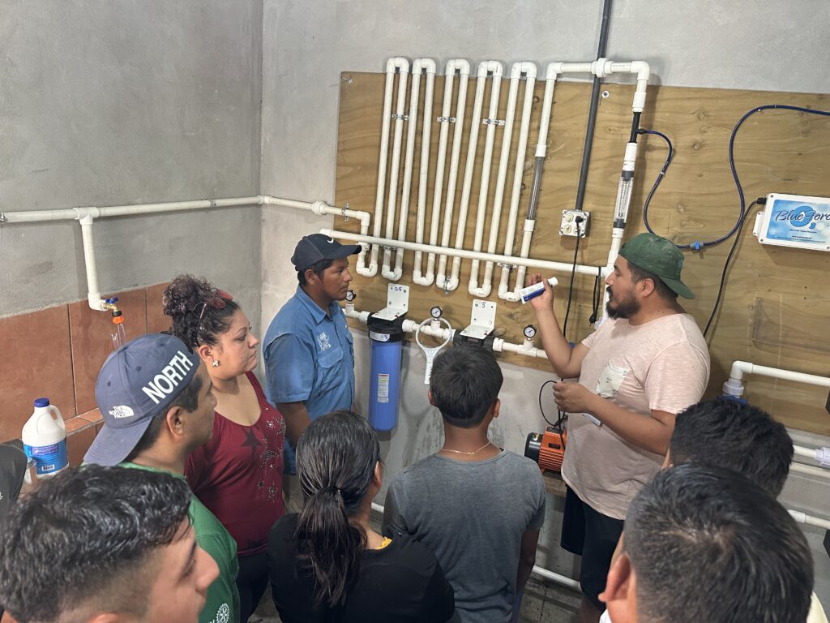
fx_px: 575
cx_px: 415
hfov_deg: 71.6
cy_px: 312
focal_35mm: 24
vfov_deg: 56.8
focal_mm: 6.86
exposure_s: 1/60
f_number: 1.78
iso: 250
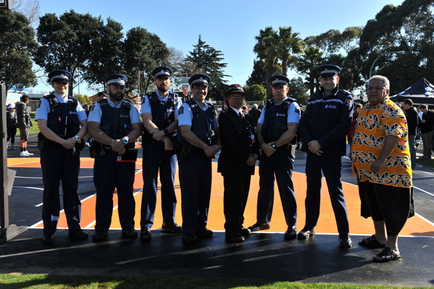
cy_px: 144
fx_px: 458
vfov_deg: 35.0
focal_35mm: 38
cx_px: 217
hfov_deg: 50.7
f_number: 8
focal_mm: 38
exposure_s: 1/800
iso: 400
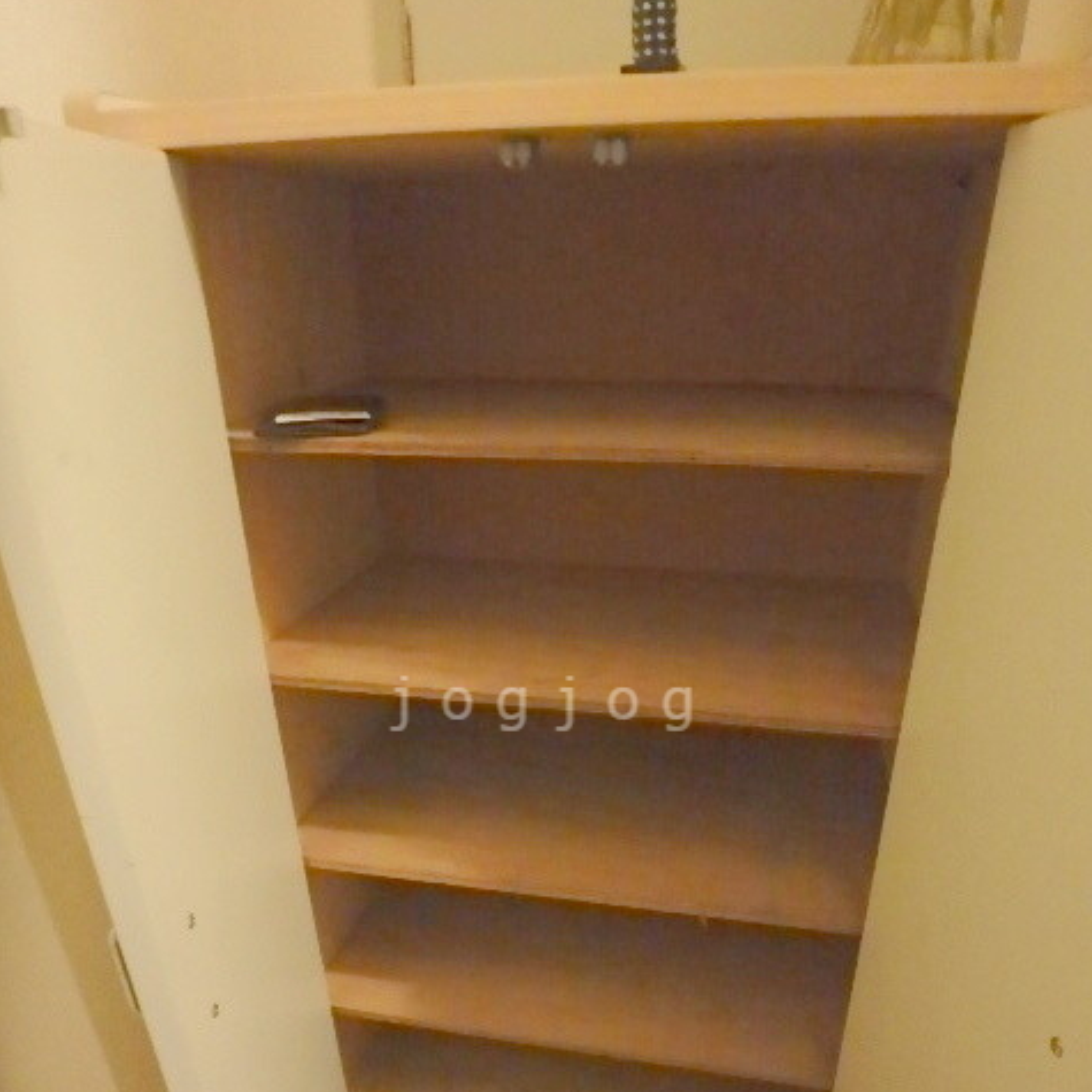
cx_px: 547
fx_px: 892
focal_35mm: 25
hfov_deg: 62.9
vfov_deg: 61.8
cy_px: 703
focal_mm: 3.7
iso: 1600
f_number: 3.5
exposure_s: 1/20
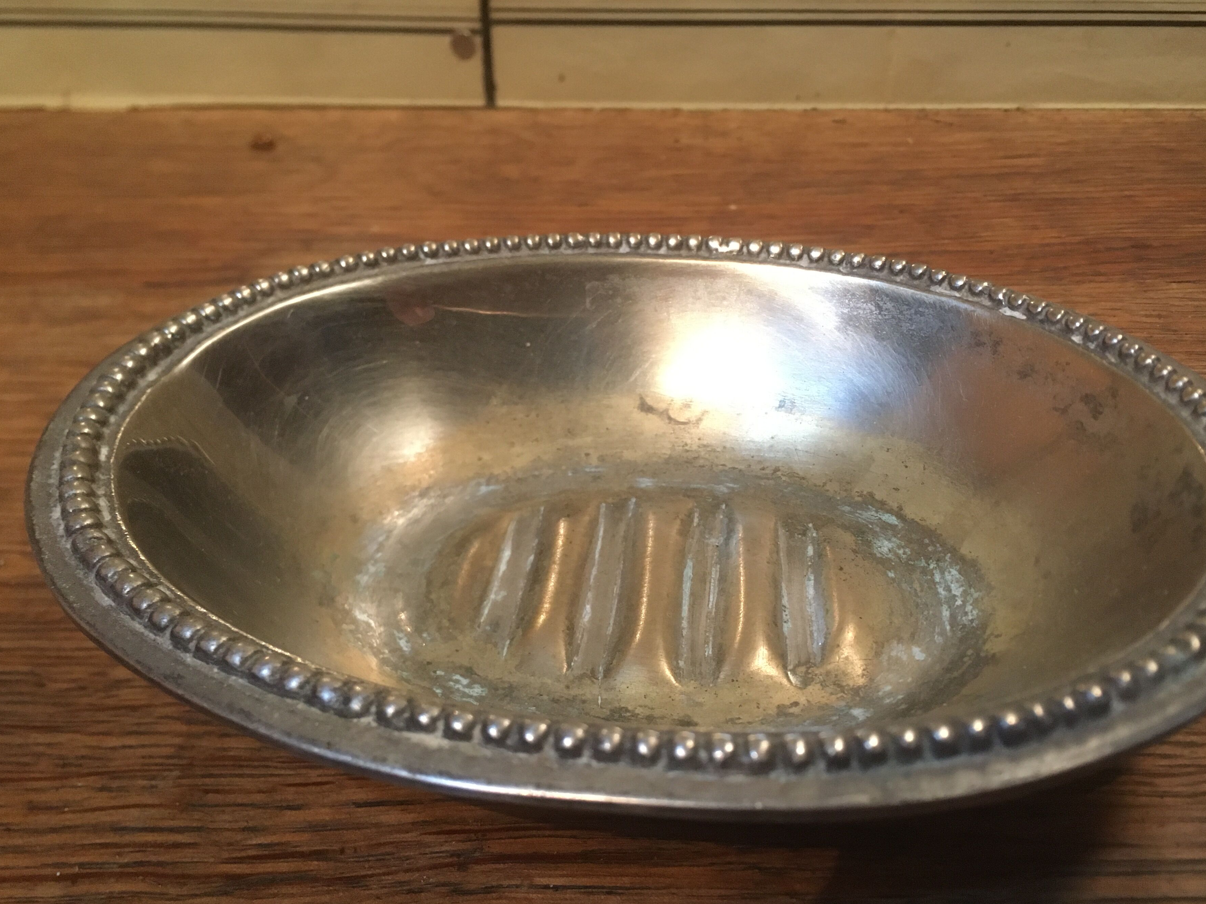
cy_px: 487
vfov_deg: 42.9
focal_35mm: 33
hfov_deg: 55.2
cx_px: 668
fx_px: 1150
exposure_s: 1/17
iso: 200
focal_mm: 4.15
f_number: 2.2
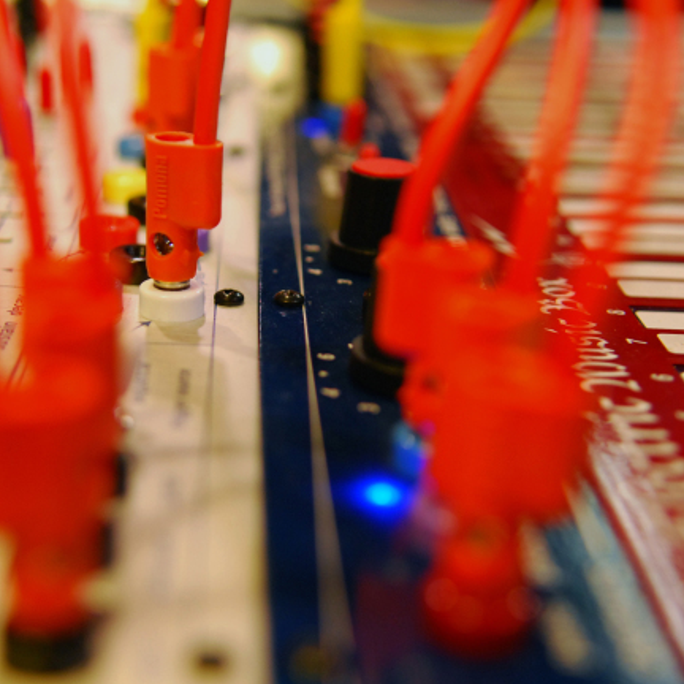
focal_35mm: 62
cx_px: 277
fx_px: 1386
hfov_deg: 27.7
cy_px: 320
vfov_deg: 27.7
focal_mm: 28
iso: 500
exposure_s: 1/160
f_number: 2.8
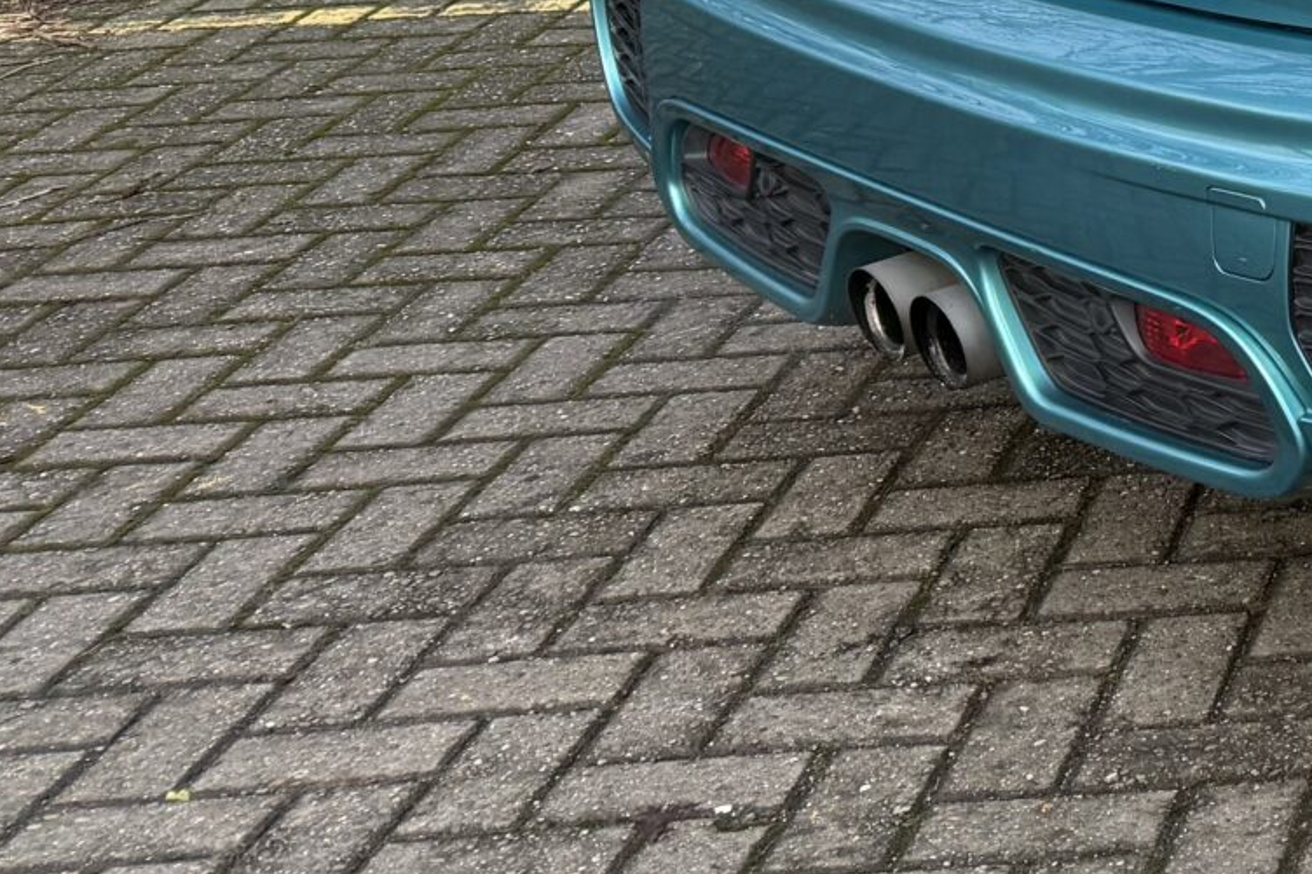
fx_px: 3097
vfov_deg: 15.0
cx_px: 2139
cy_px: -405
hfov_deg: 19.7
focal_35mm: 85
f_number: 1.78
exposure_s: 1/433
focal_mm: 6.76
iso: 100
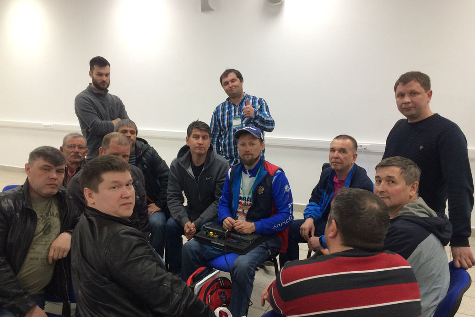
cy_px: 172
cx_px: 234
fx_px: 409
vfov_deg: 42.3
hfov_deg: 60.3
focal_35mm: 31
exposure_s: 1/33
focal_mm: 4.15
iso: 64
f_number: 2.2
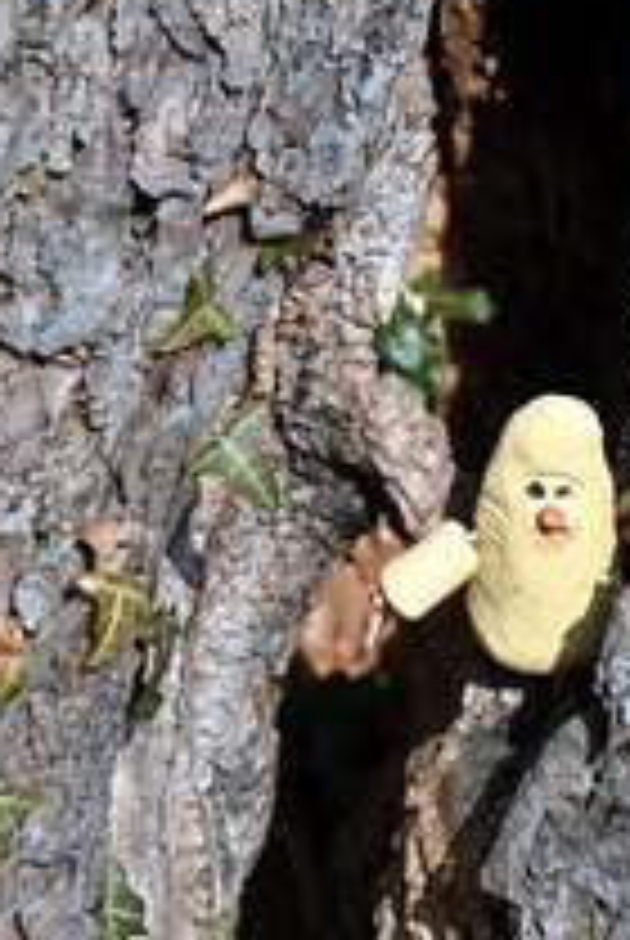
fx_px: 3374
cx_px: 358
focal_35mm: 129
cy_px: 544
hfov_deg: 10.7
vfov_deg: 15.9
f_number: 6.3
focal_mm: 45
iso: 100
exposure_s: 1/320
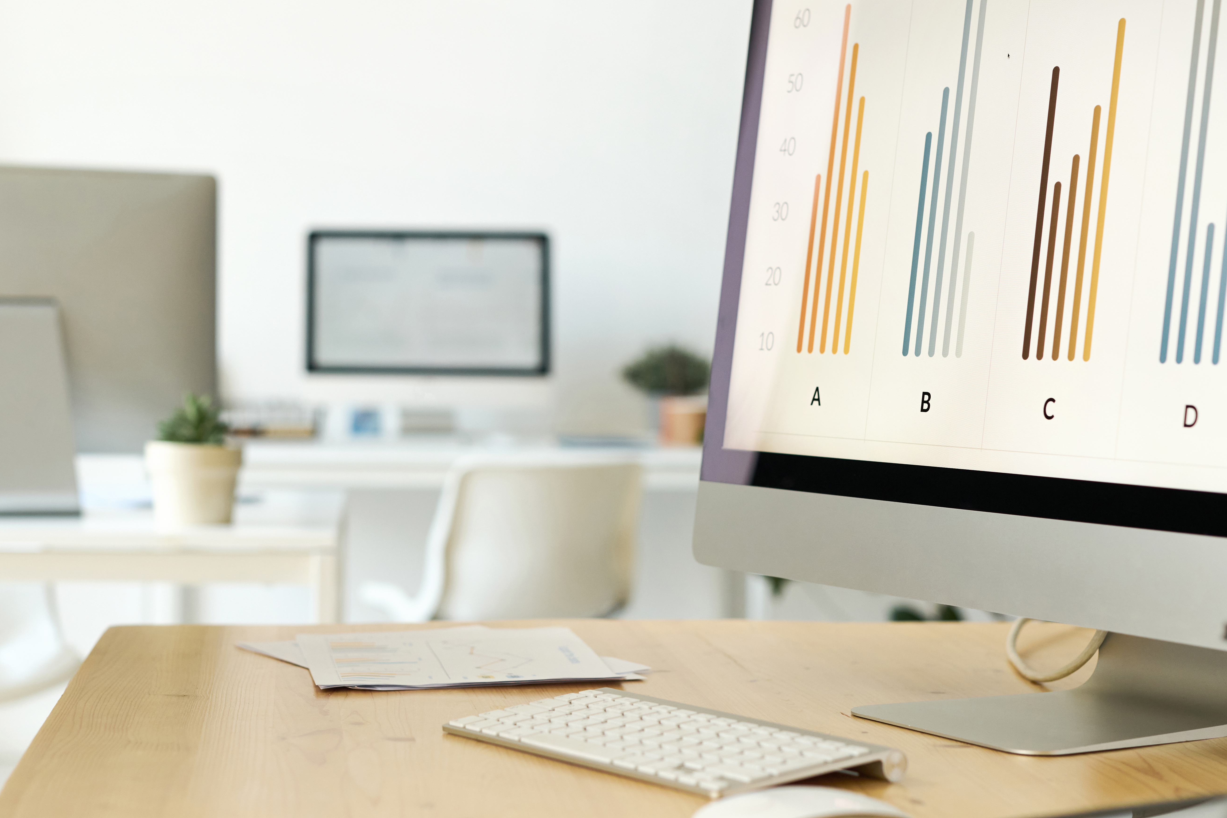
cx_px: 525
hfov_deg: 25.6
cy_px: 386
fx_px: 2693
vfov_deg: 17.3
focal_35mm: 79
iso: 500
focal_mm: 50
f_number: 3.2
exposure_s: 1/160
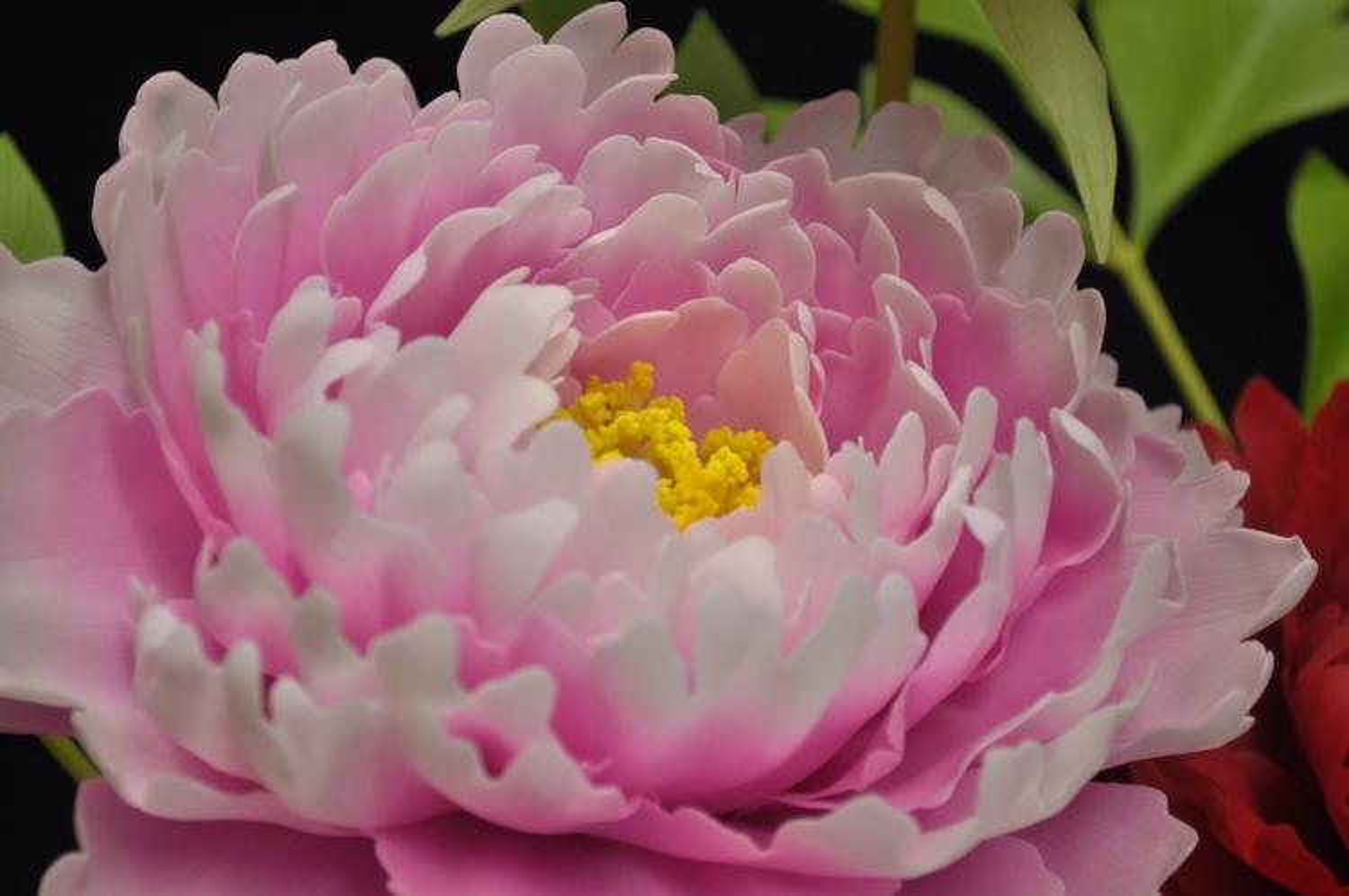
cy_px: 448
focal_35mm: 82
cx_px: 674
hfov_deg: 24.6
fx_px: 3087
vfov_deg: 16.5
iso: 320
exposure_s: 1/50
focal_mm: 55
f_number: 5.6
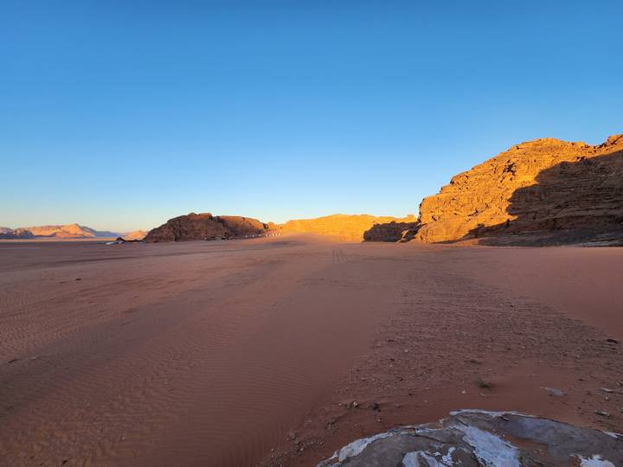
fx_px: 234
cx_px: 312
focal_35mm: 13
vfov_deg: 89.9
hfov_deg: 106.2
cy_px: 234
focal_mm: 2.2
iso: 50
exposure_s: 1/379
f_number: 2.2
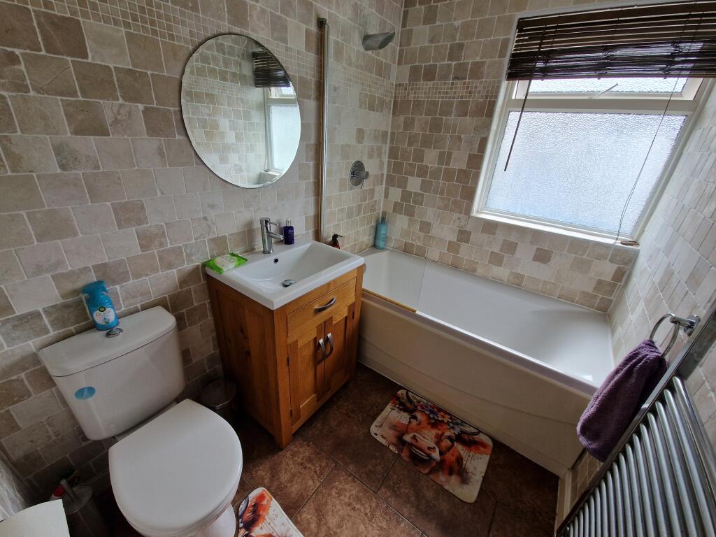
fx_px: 269
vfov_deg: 89.9
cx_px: 358
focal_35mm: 13
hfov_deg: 106.2
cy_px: 268
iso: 50
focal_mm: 2.2
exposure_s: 1/195
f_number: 2.2
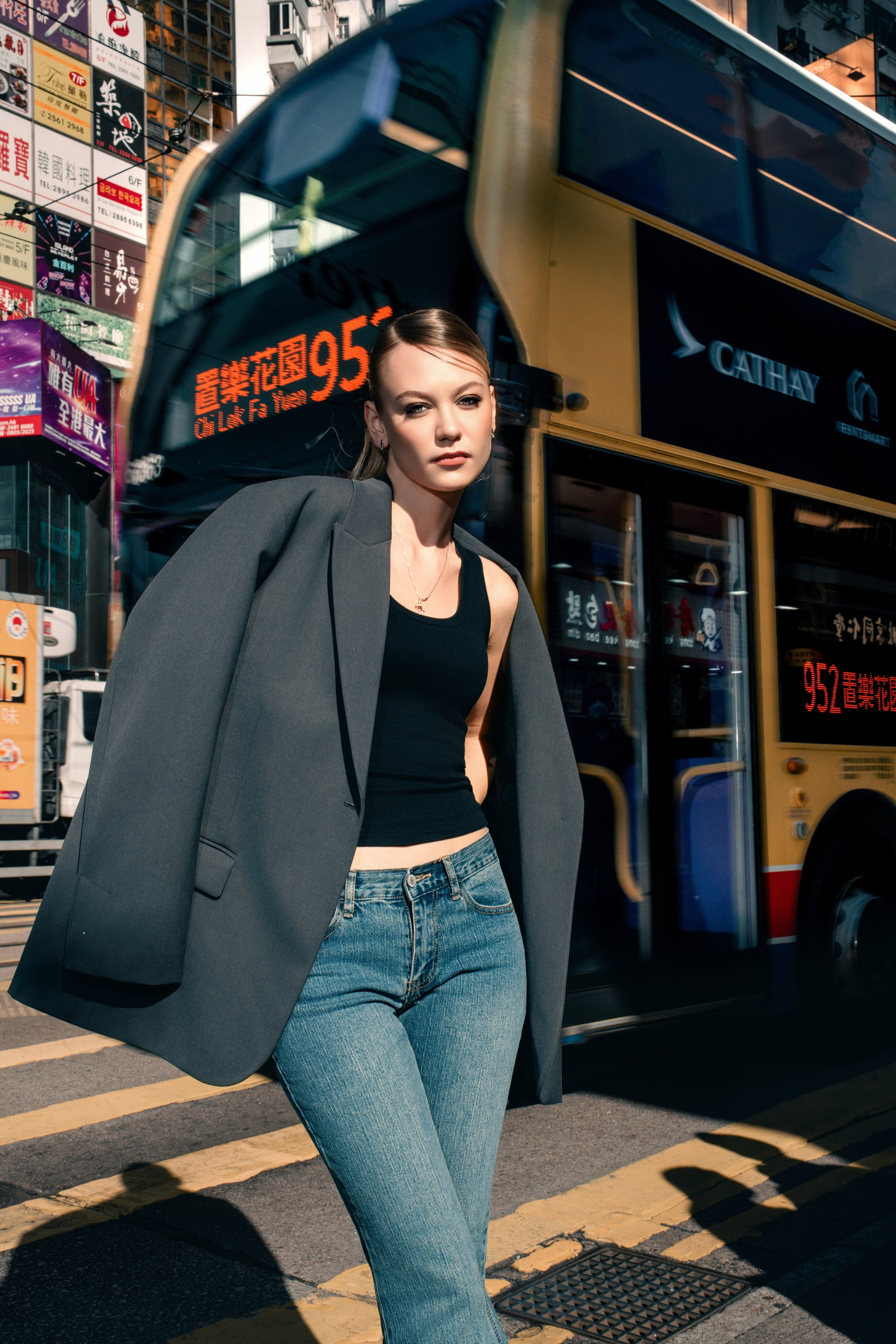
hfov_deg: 35.1
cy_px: 672
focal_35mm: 38
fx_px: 1419
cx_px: 448
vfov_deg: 50.7
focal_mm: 38
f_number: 16
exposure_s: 1/125
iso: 250
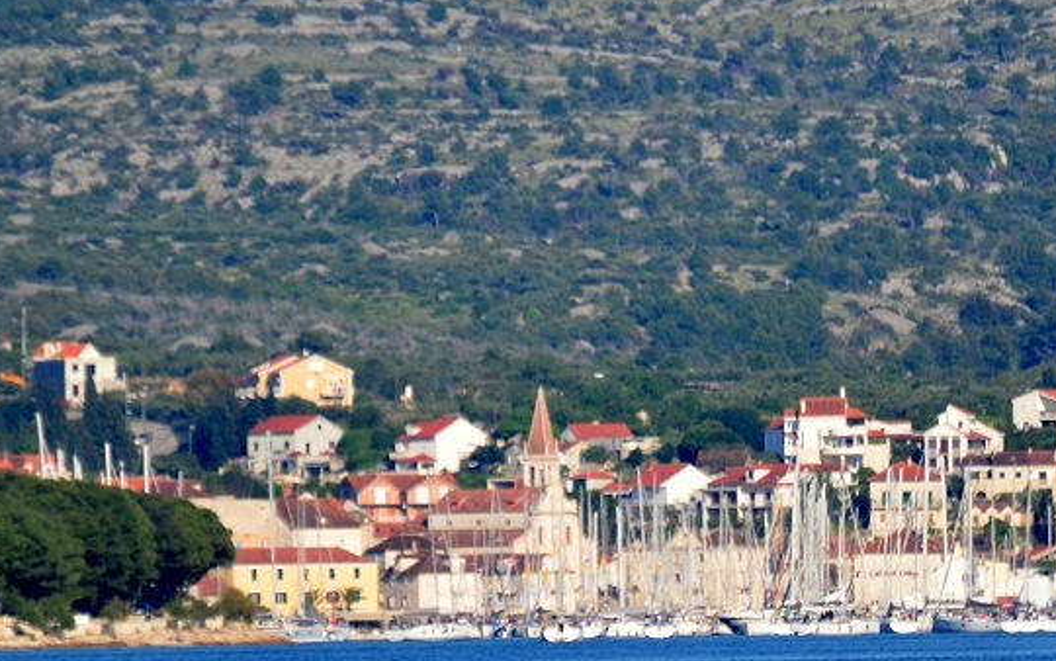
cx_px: 682
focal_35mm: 846
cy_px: 384
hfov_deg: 2.5
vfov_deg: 1.6
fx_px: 24358
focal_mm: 300
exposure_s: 1/1600
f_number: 5.6
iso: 400
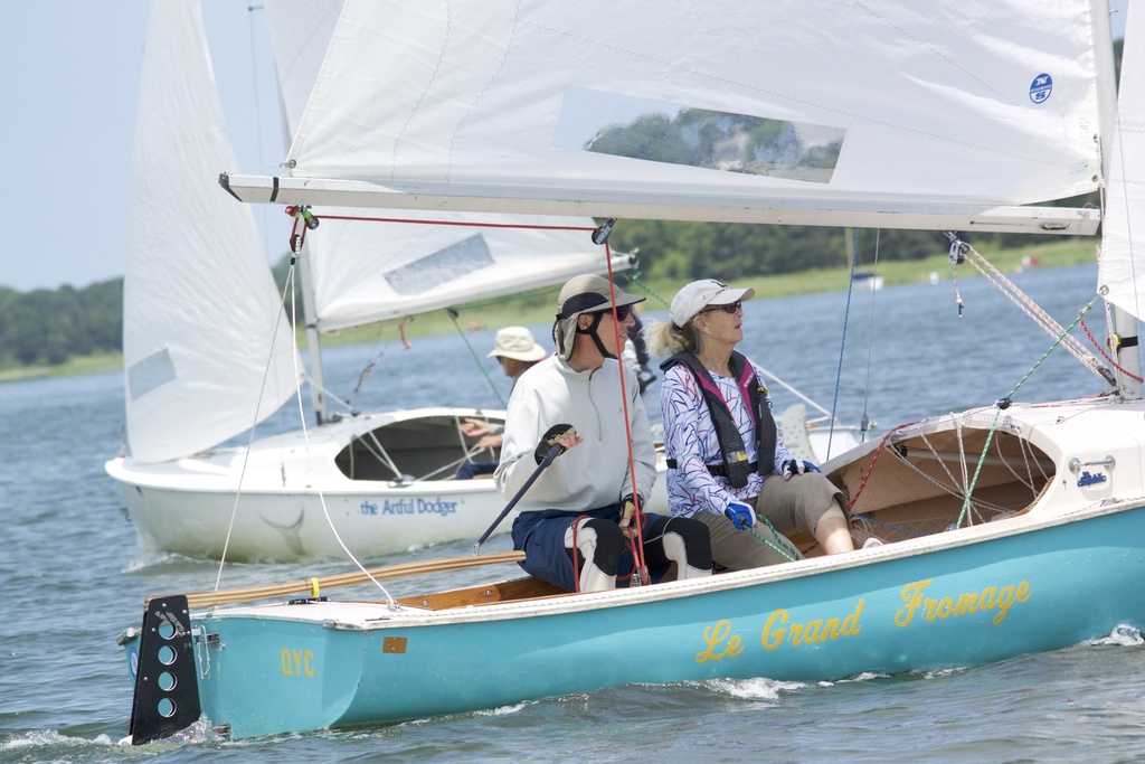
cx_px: 572
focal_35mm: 333
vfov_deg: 4.1
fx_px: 10592
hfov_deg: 6.2
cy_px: 382
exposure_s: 1/640
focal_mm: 123.5
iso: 160
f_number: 5
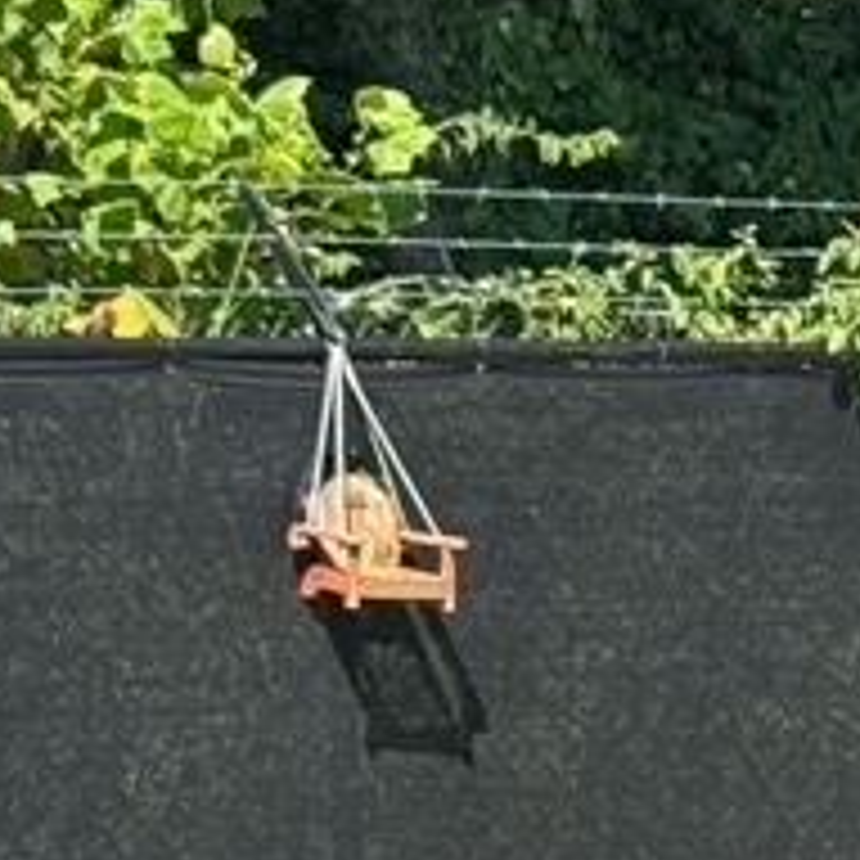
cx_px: 2170
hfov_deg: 7.2
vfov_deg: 7.6
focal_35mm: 227
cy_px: 1346
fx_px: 6380
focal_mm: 6.76
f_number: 1.78
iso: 64
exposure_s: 1/1984
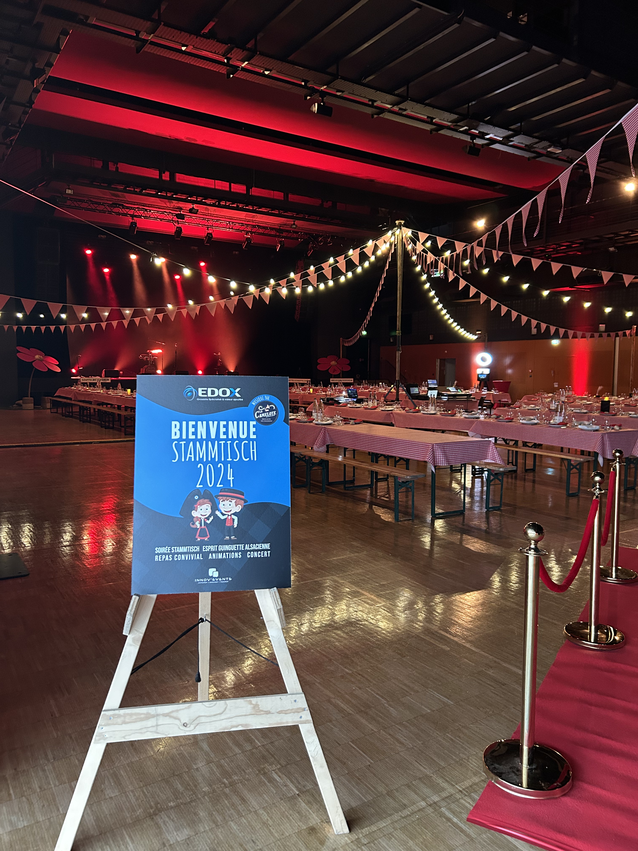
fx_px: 639
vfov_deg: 67.3
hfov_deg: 53.1
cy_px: 426
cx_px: 319
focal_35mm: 26
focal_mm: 5.7
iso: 400
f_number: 1.5
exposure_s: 1/33
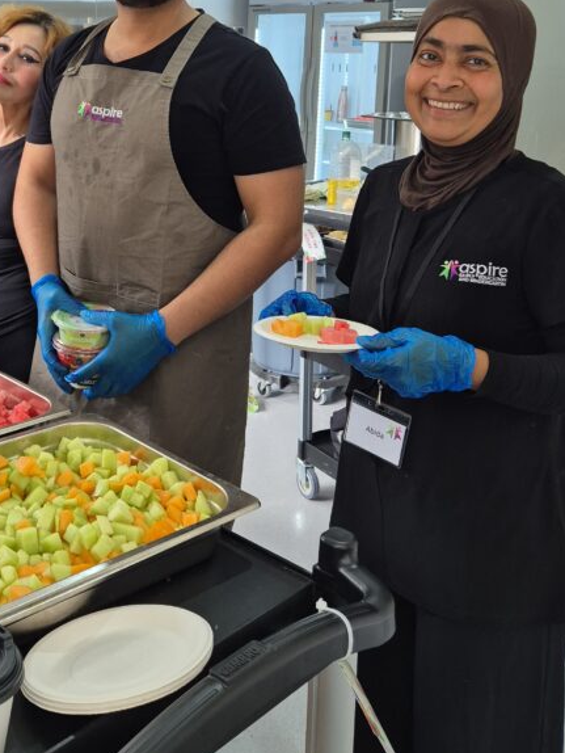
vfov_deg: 43.4
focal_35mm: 41
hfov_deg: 34.0
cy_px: 142
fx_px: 892
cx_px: 107
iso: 125
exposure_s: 1/100
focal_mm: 5.4
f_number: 1.8
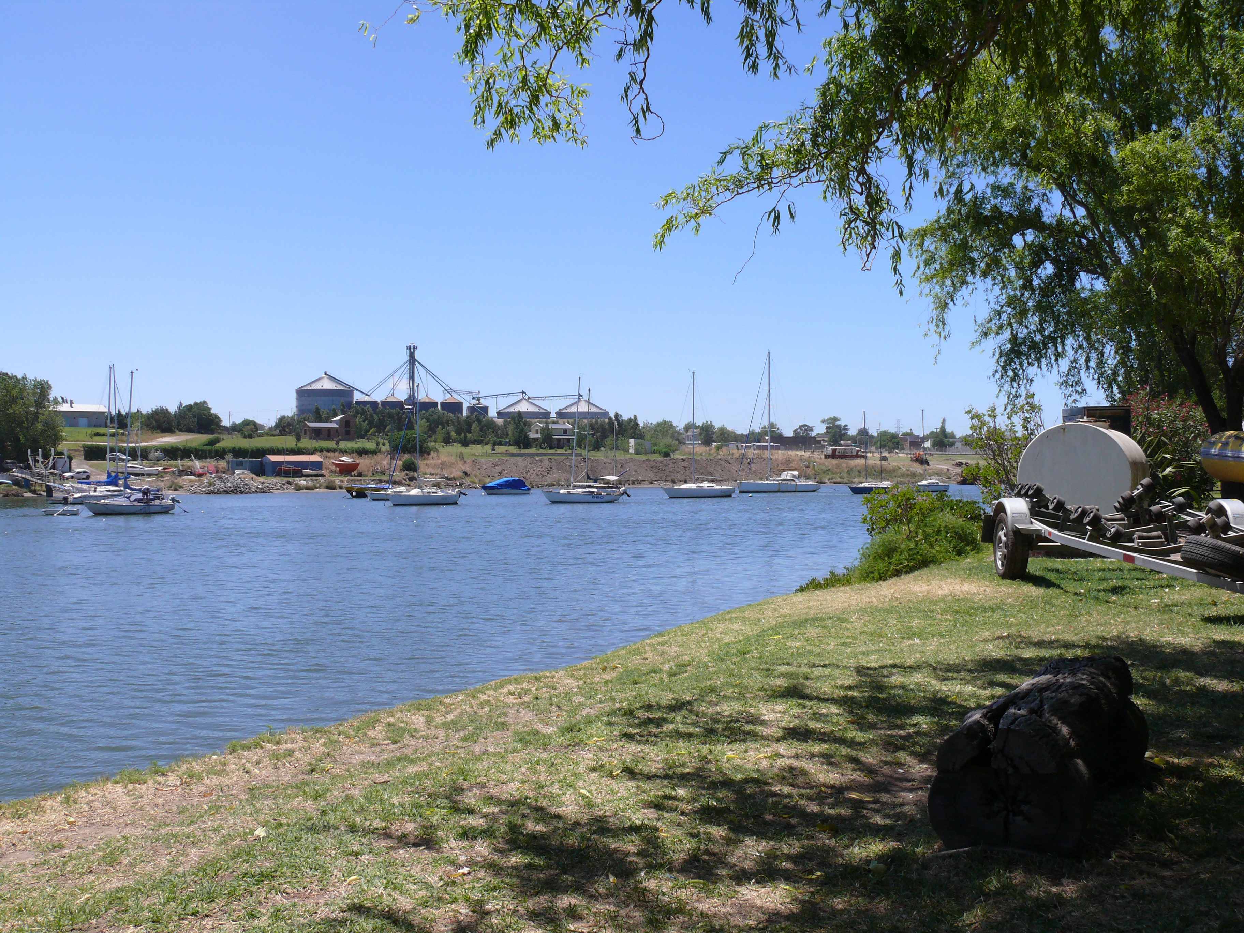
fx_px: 1258
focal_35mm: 35
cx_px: 622
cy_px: 466
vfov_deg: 40.7
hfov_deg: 52.6
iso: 100
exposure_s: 1/400
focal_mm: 7.4
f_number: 6.3
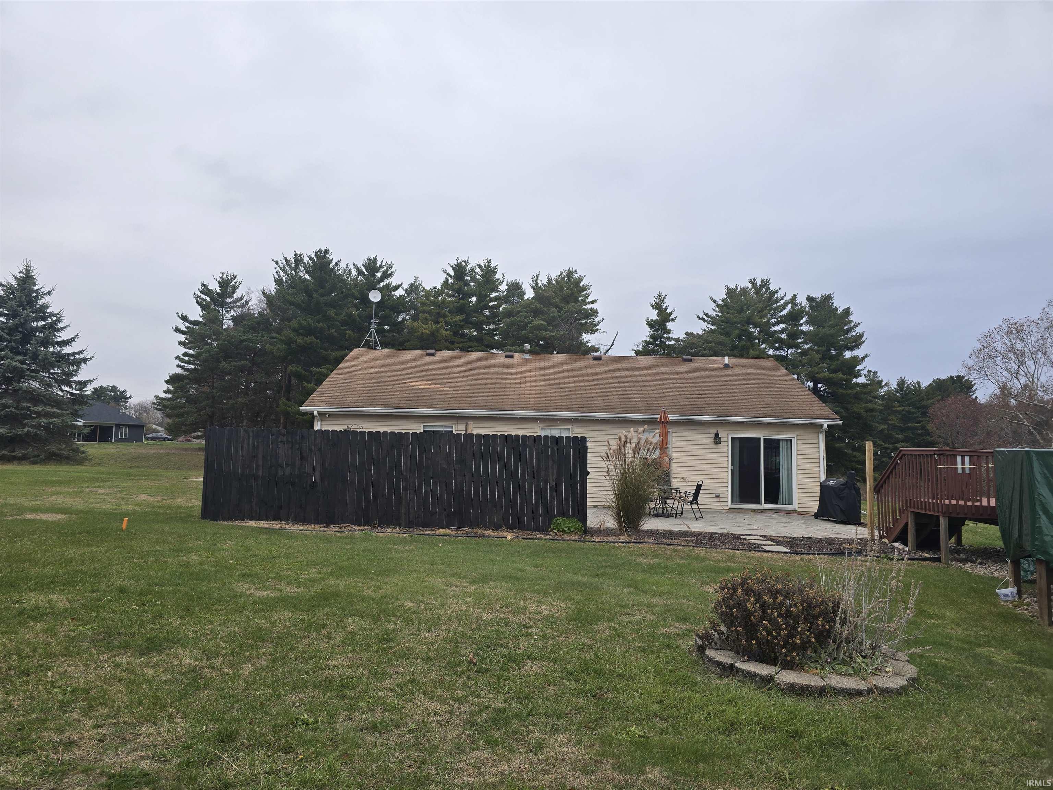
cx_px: 526
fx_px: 700
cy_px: 395
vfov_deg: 58.9
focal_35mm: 23
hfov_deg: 73.9
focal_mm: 6.3
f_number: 1.7
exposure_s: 1/180
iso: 20
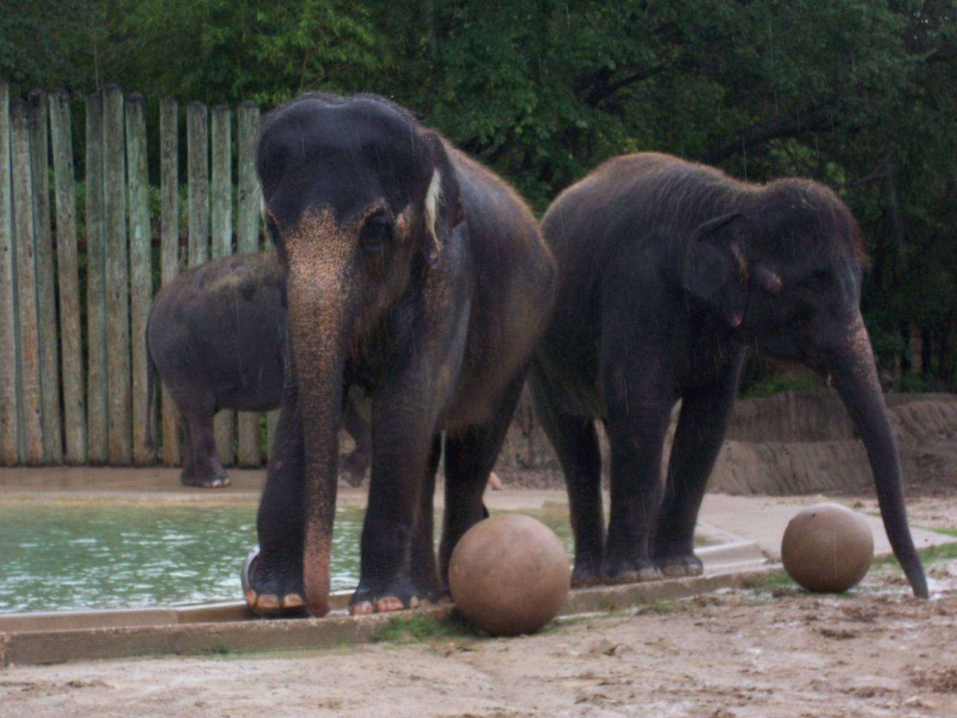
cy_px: 359
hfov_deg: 14.9
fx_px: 3649
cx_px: 478
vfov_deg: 11.2
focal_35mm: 132
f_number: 4.8
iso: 140
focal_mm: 22
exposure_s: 1/125
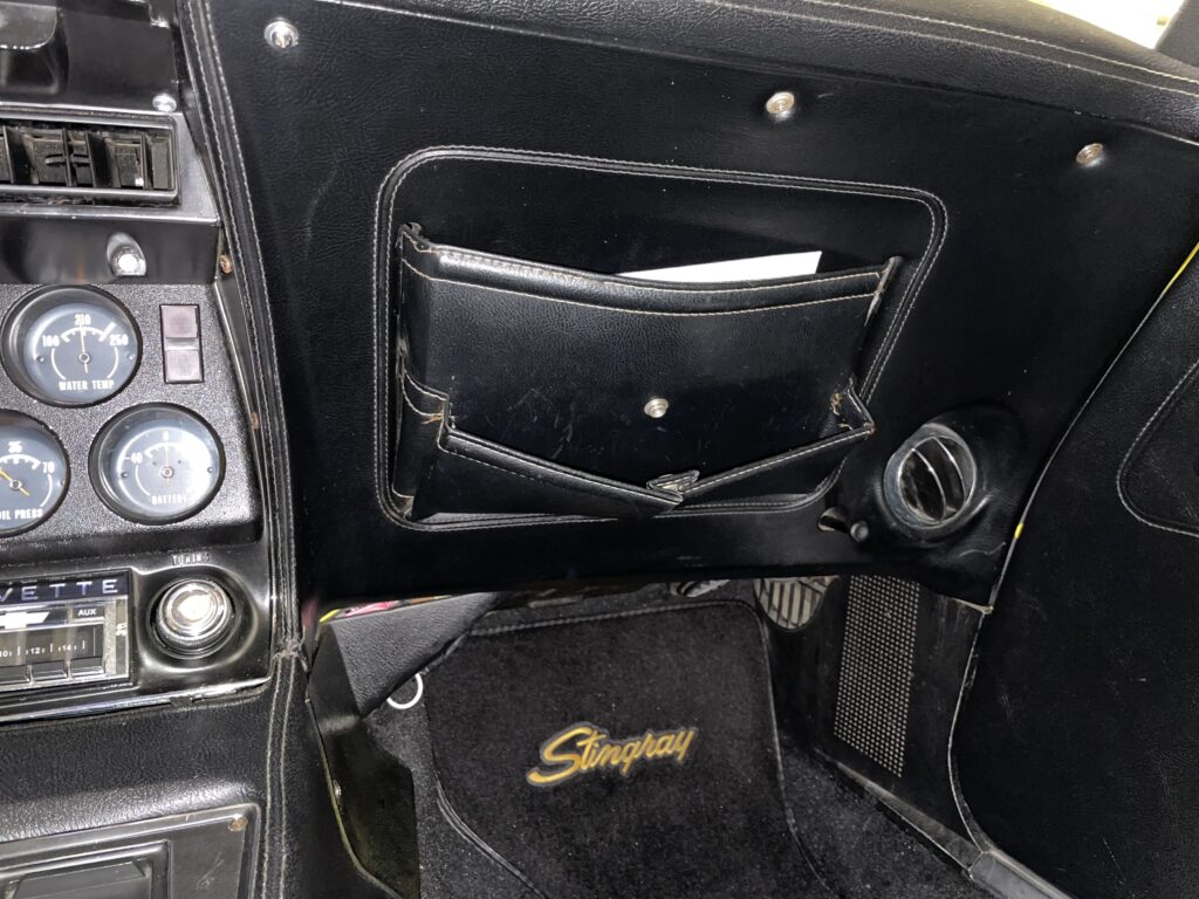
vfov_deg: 53.1
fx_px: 901
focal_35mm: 26
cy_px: 450
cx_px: 600
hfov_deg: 67.3
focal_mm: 4.2
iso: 64
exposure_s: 1/4
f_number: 1.6
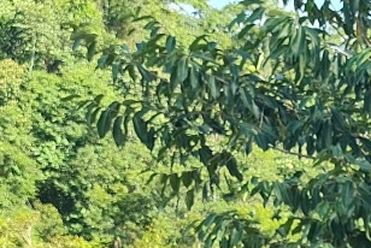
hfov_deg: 14.9
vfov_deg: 10.2
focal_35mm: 118
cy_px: 590
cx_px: 682
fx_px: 1217
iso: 50
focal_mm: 7
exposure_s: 1/165
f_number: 1.8
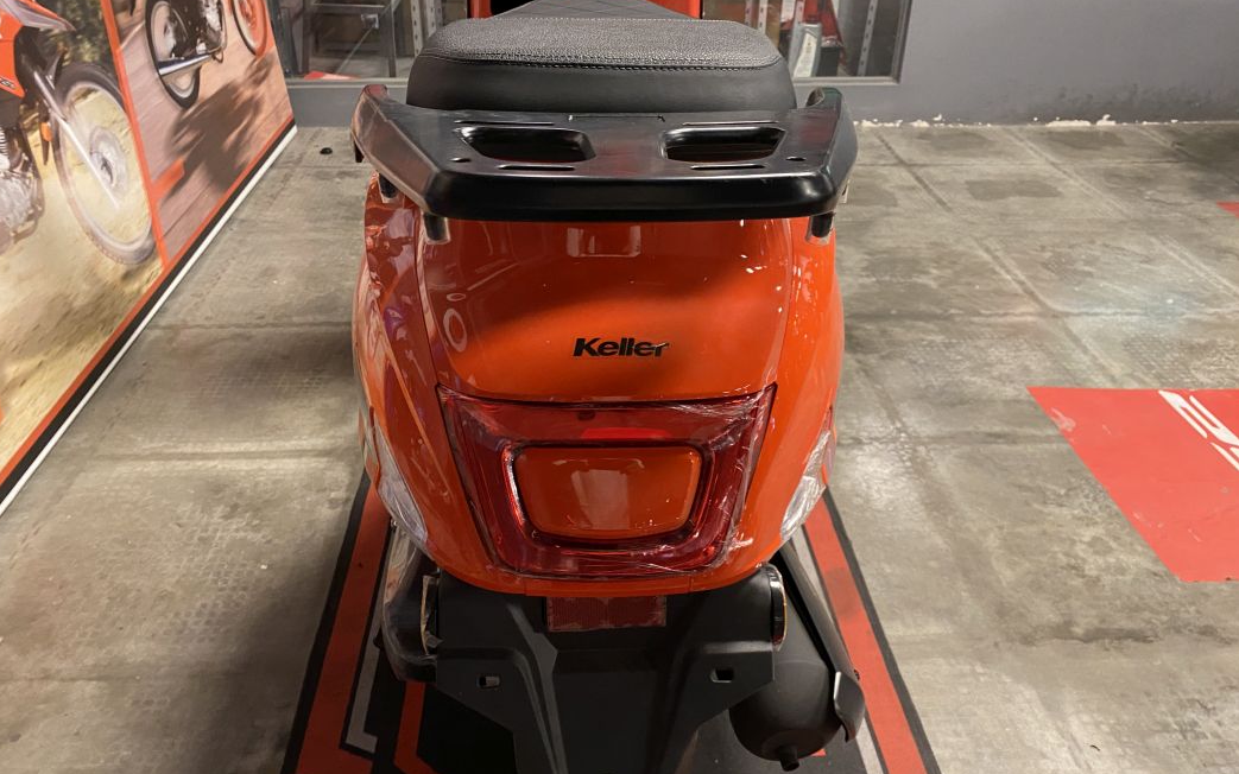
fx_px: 946
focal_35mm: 28
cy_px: 347
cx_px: 611
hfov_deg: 66.5
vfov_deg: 44.5
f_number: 1.8
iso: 400
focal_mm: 4.25
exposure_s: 1/50
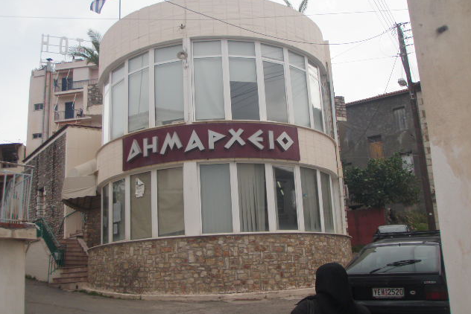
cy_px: 158
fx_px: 524
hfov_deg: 48.4
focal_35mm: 40
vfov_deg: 33.4
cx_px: 236
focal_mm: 6.7
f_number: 3.5
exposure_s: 1/500
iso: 80
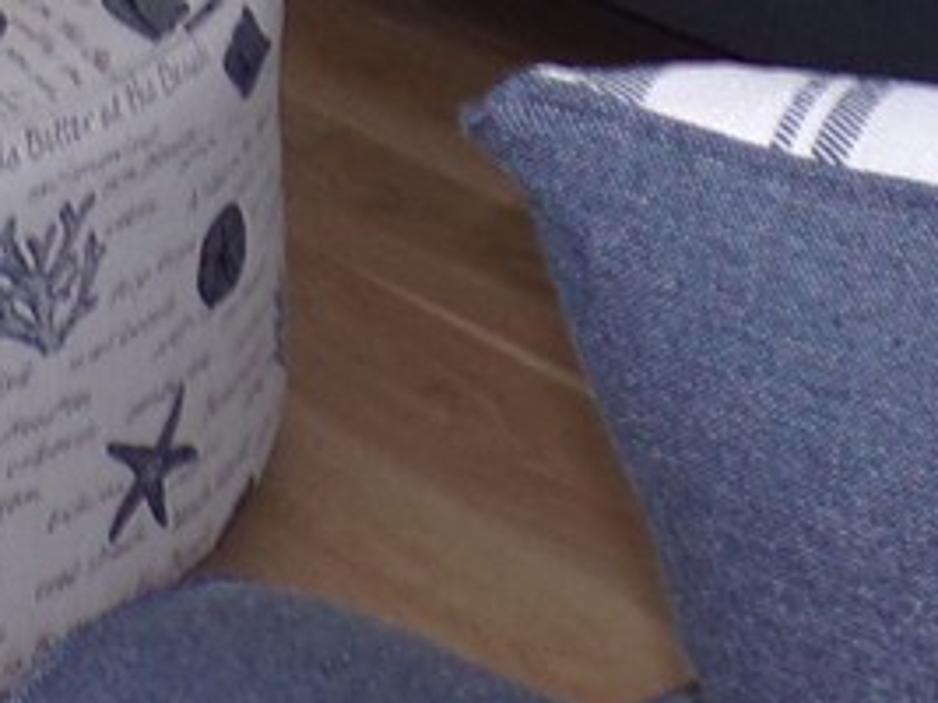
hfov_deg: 13.6
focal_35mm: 144
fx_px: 3900
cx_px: 885
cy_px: -759
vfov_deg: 9.5
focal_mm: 4.3
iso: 116
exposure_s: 1/34
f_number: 3
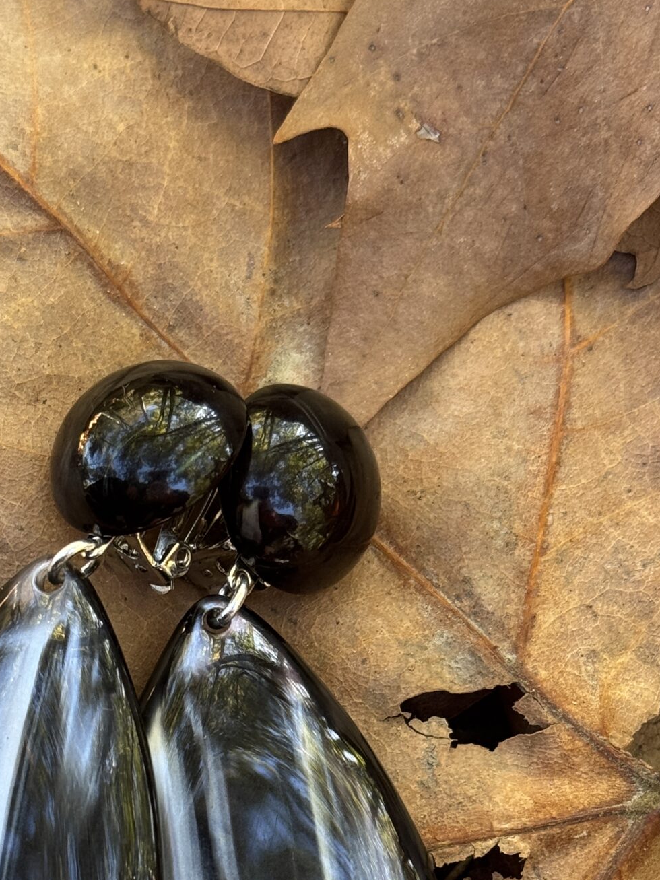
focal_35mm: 94
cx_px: 168
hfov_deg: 15.7
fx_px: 2390
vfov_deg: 20.3
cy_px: 834
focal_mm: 6.76
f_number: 1.78
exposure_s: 1/96
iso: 100
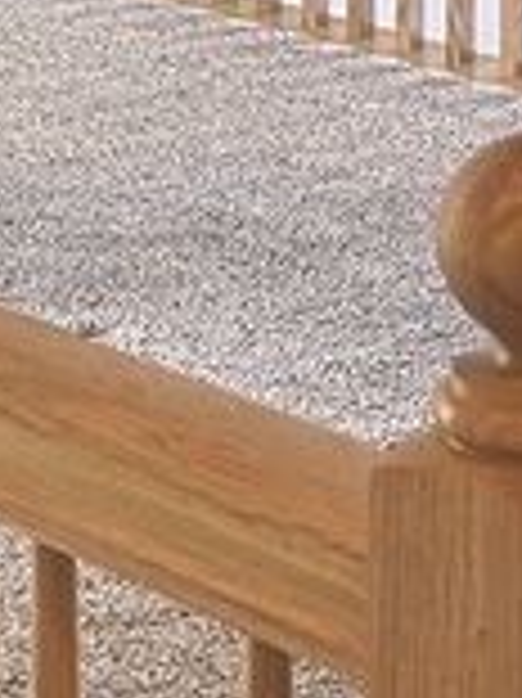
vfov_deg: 10.8
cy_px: -32
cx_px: 212
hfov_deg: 8.2
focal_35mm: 181
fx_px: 3644
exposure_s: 1/60
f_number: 1.6
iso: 160
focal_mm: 5.1
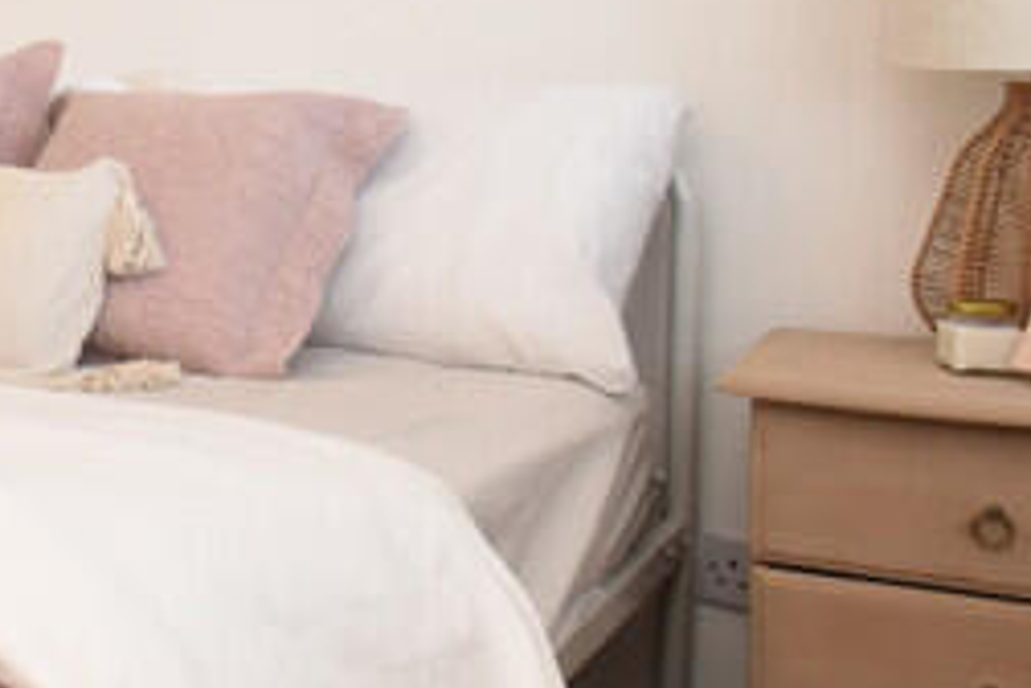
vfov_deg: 21.7
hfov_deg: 27.4
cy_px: 59
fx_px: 1747
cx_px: -311
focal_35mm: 61
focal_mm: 10
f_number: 8
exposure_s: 1/60
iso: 640
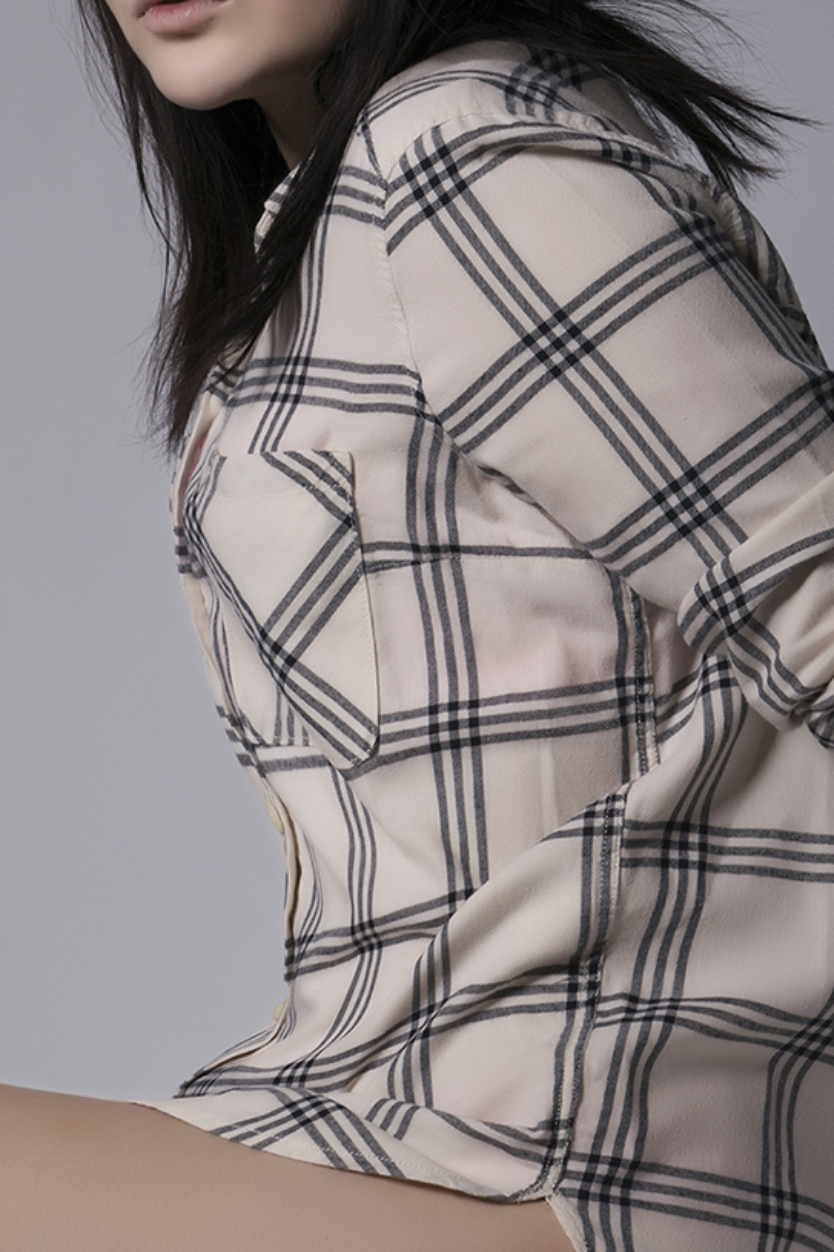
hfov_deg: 8.4
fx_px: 5631
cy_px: 727
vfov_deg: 12.7
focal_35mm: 162
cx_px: 116
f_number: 14
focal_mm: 55
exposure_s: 1/125
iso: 100
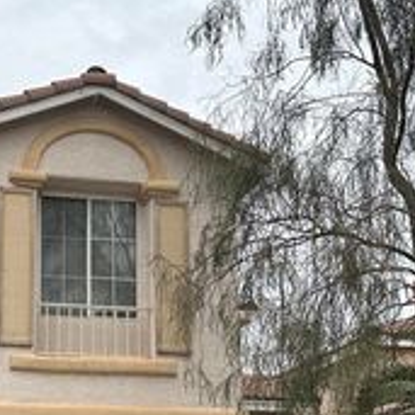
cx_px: 56
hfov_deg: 25.1
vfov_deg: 24.8
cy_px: 394
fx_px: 909
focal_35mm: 67
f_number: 1.5
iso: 50
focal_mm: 5.7
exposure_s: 1/2353
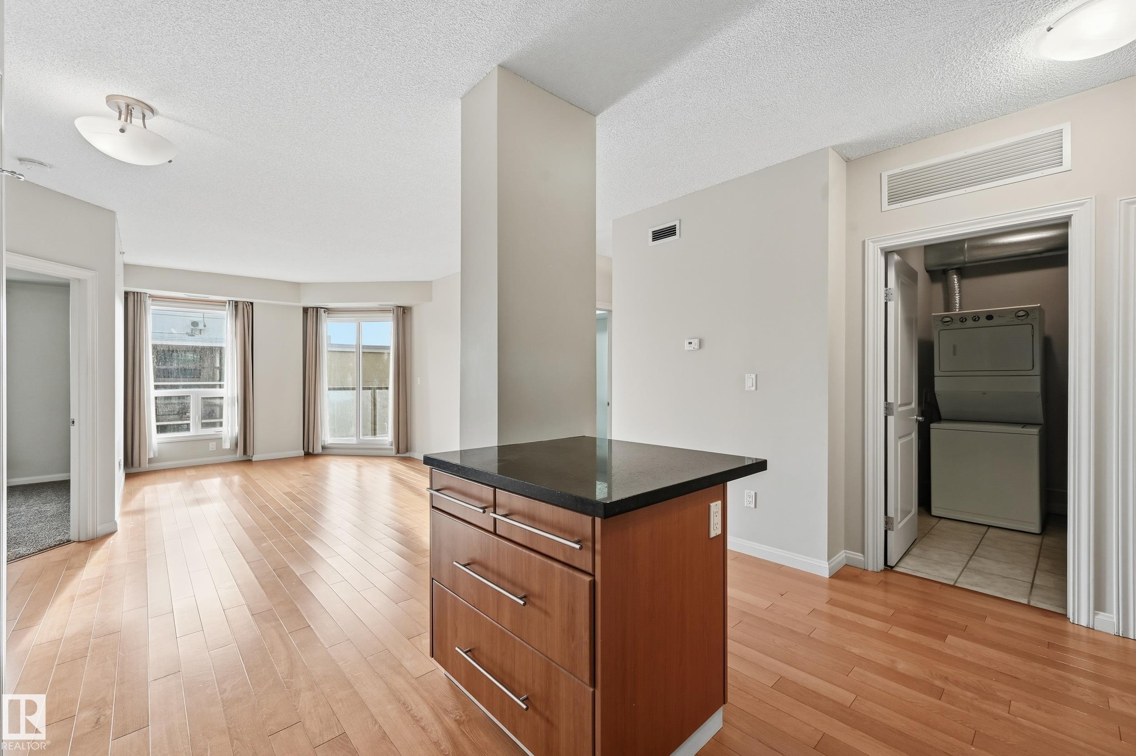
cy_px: 378
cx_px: 568
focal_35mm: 14
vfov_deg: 81.1
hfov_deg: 104.3
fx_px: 441
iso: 100
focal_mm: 14
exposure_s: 1/80
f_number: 8
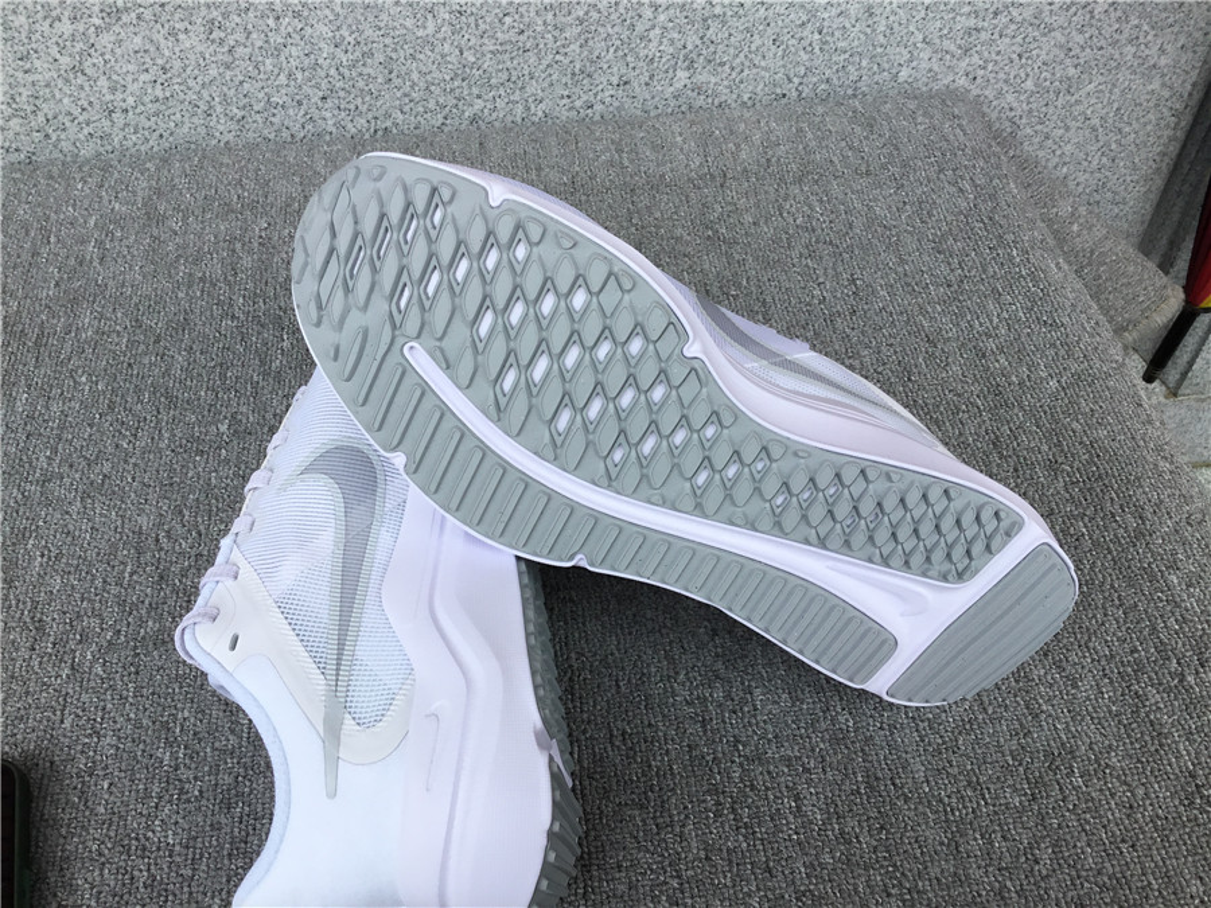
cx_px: 606
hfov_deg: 58.4
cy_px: 454
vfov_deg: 45.4
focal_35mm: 31
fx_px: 1084
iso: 25
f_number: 2.4
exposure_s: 1/399
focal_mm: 3.3
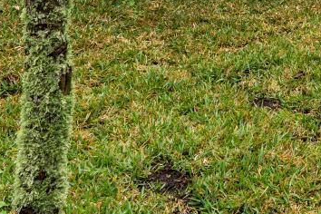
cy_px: -258
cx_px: 463
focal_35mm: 89
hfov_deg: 20.1
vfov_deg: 12.7
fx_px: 794
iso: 100
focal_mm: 18
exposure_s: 1/40
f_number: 8
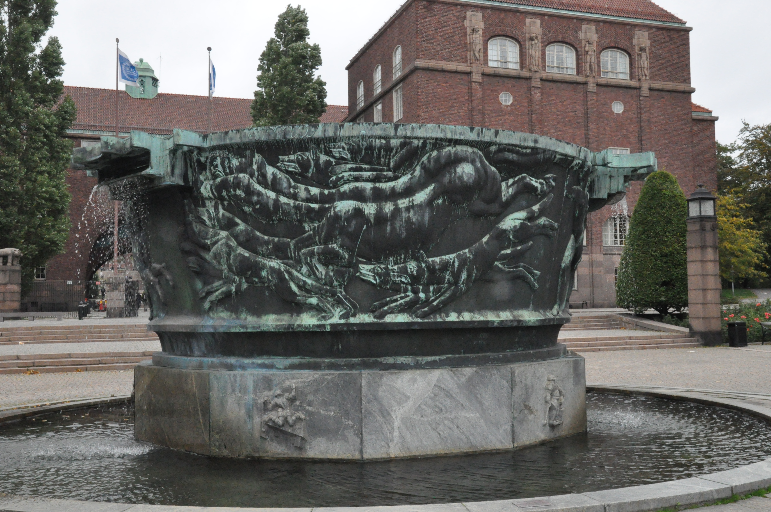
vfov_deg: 35.4
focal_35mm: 38
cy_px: 256
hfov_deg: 51.3
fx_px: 802
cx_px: 386
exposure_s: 1/200
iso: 3200
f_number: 22
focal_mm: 25
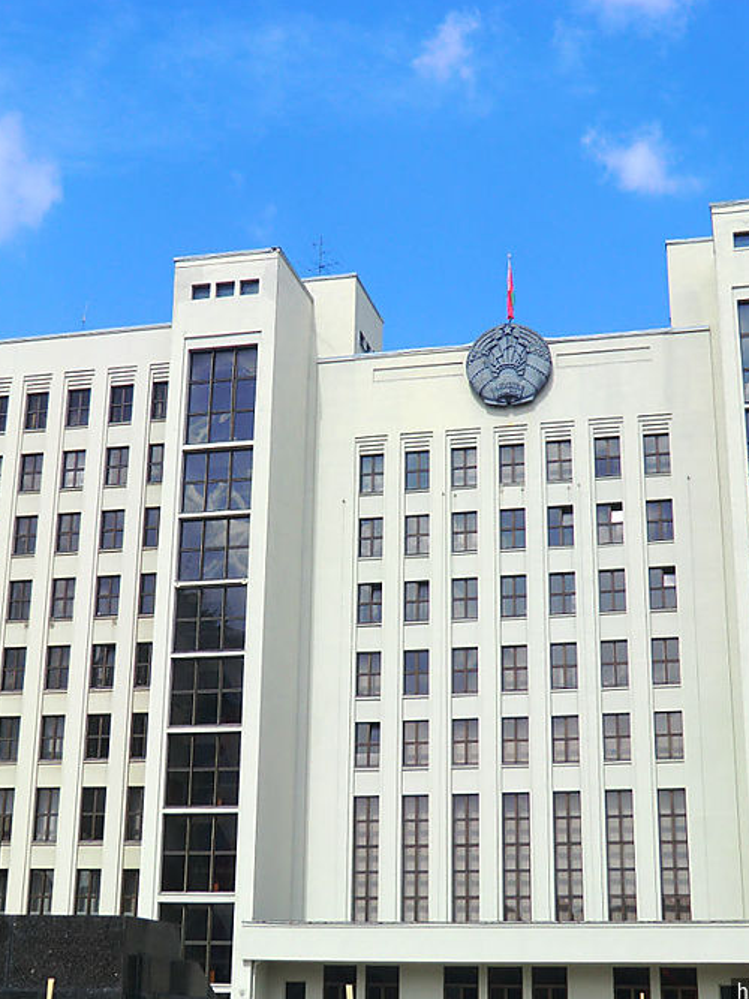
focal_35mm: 54
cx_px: 340
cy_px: 500
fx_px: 1558
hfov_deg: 27.0
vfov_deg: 35.5
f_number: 3.8
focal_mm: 7.1
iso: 64
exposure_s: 1/640
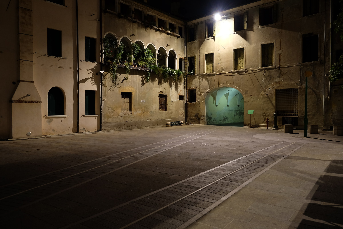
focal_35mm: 28
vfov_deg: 46.4
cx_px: 172
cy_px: 114
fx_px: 267
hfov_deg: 65.5
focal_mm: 18.8
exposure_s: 1.2
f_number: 2.8
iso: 200
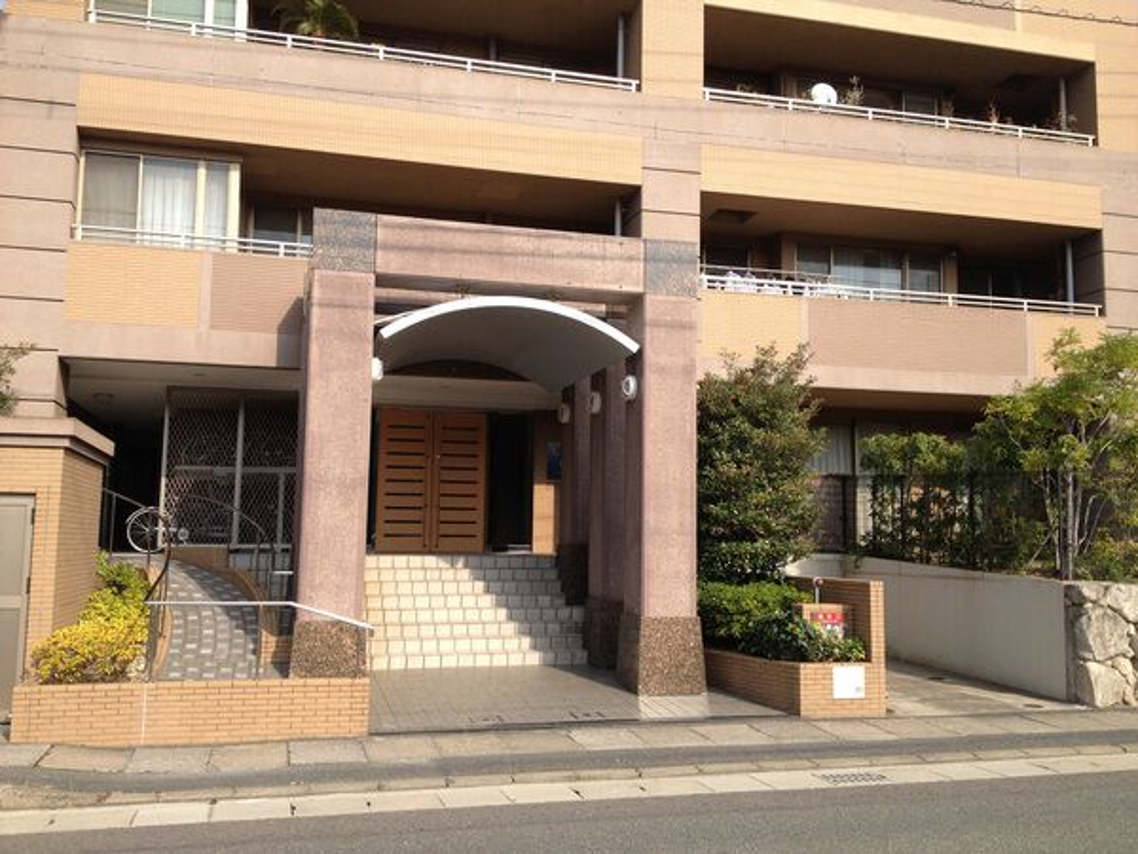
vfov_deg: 40.7
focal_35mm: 35
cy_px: 427
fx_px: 1151
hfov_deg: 52.6
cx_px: 569
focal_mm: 4.28
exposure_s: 1/905
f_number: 2.4
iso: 50
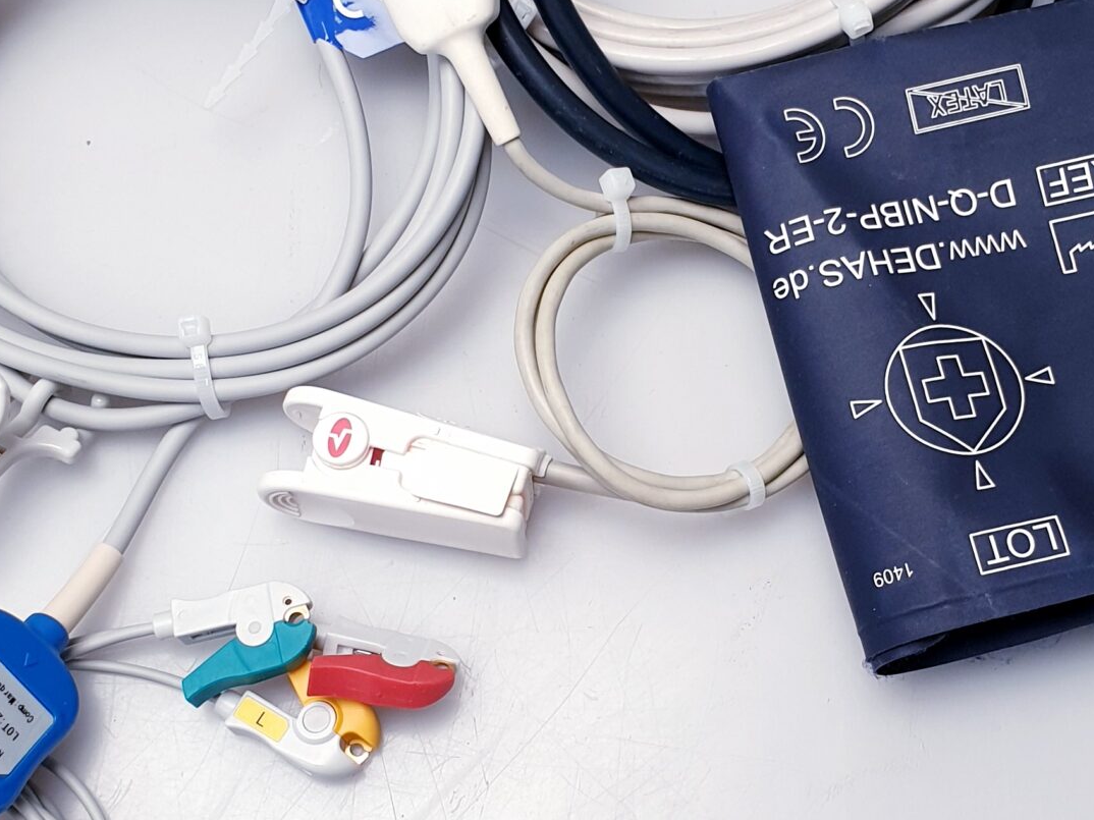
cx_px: 641
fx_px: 1959
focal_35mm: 62
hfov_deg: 31.1
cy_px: 502
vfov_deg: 23.6
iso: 64
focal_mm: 4.3
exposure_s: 1/50
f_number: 2.4
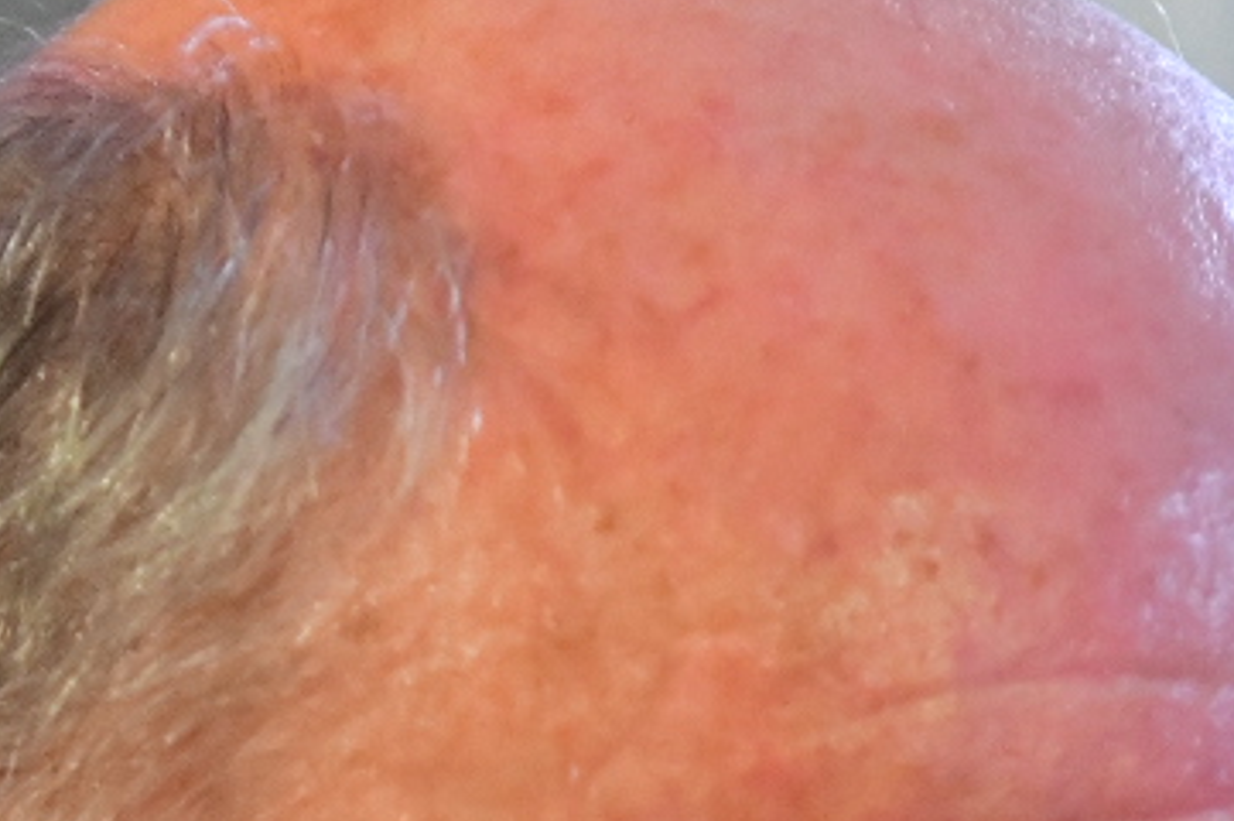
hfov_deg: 3.8
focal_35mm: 539
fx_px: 18459
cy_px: 1375
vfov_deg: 2.5
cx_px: 878
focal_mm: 120
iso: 6400
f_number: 2.8
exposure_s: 1/640
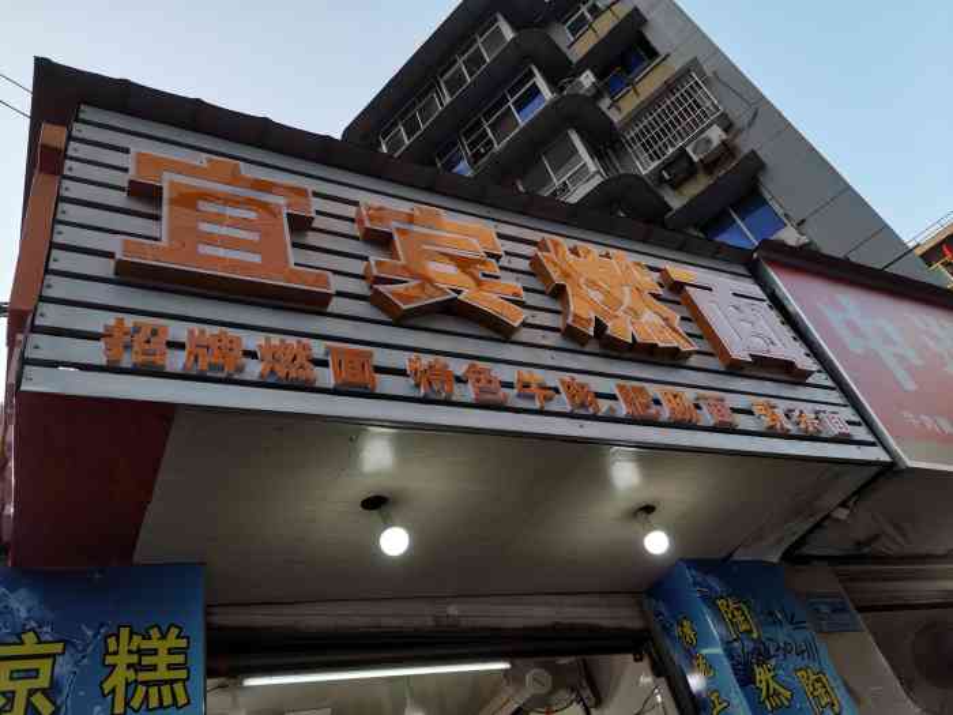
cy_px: 358
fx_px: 743
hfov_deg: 65.3
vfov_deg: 51.4
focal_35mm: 27
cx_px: 476
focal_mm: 4.75
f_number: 1.8
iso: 50
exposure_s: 1/233
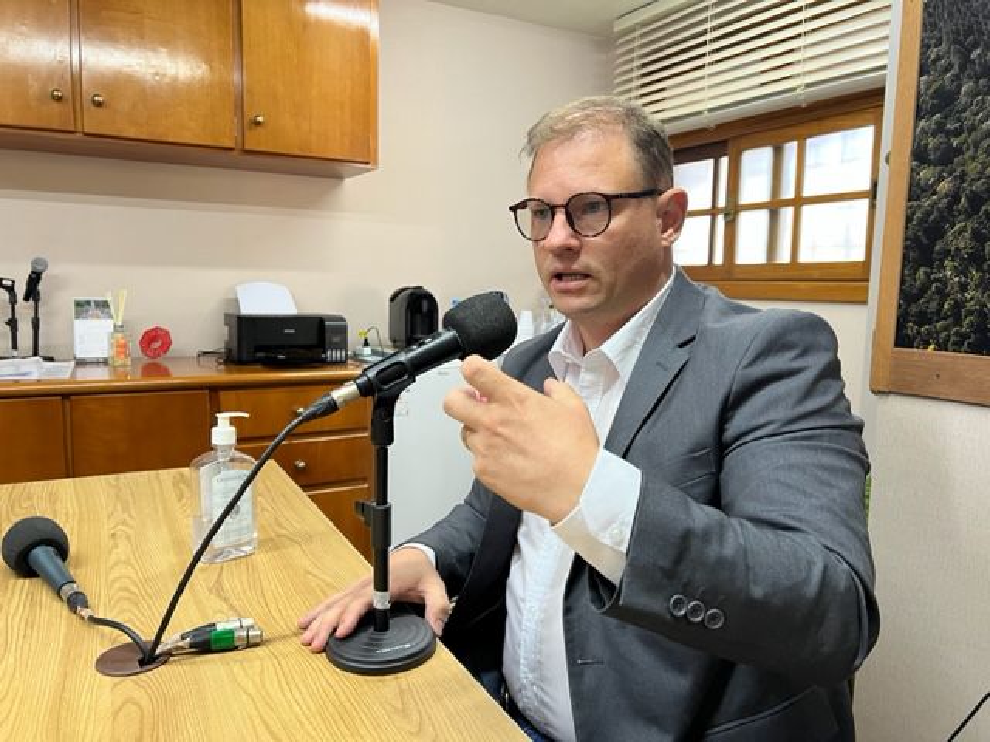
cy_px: 371
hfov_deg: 67.3
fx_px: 744
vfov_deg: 53.1
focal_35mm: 26
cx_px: 495
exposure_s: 1/89
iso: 125
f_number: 1.5
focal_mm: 5.7
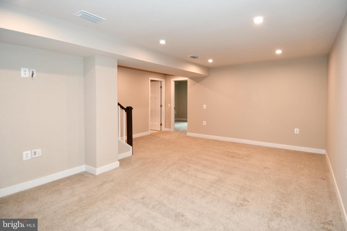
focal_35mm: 18
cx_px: 174
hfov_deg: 90.0
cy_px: 116
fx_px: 173
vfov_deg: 67.4
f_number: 4
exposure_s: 1/60
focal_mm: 12
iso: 450
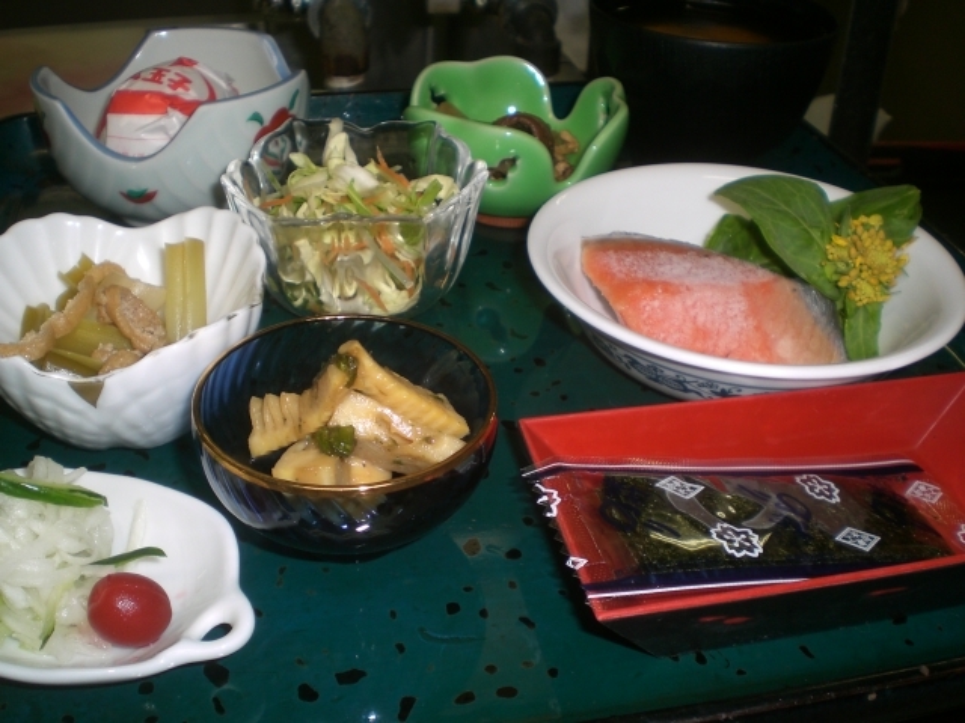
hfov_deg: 49.0
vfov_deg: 37.7
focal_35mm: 38
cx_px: 482
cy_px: 362
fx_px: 1059
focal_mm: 6.3
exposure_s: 1/60
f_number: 3.1
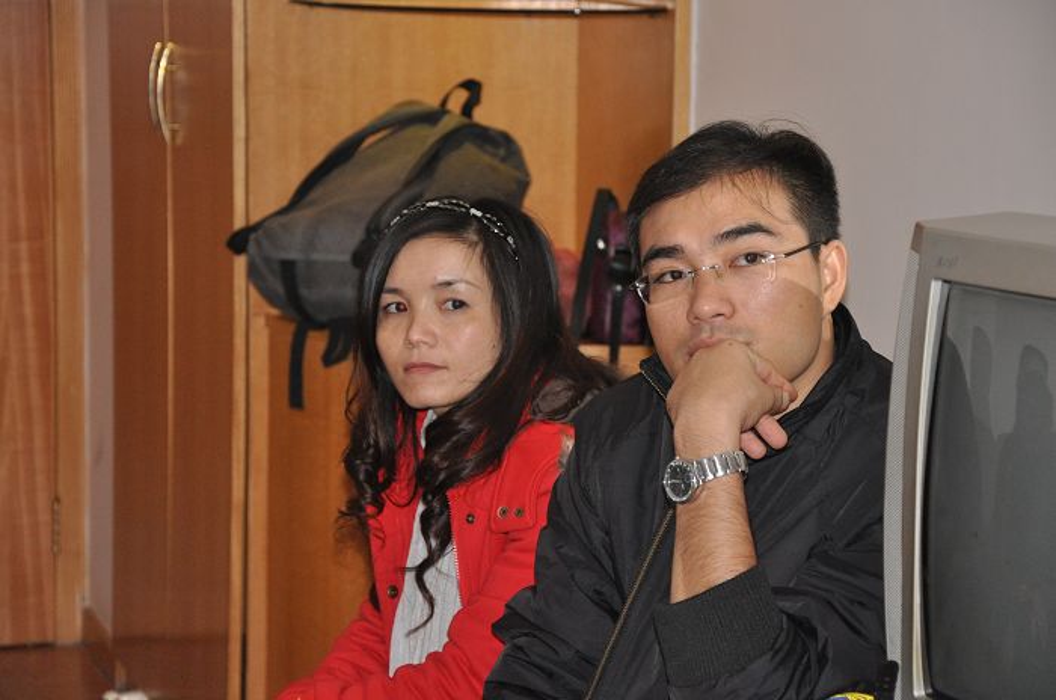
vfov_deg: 10.7
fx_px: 3733
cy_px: 350
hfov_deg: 16.1
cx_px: 528
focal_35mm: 128
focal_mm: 85
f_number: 5.6
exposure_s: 1/60
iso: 1600
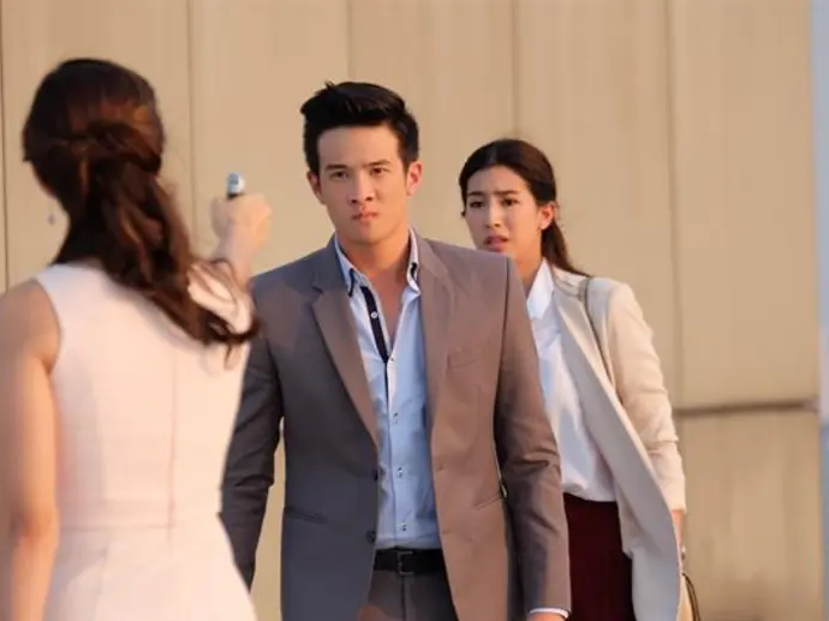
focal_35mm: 375
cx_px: 429
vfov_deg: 4.0
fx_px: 8978
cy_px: 310
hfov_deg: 5.3
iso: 400
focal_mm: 230
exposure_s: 1/280
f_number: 6.7
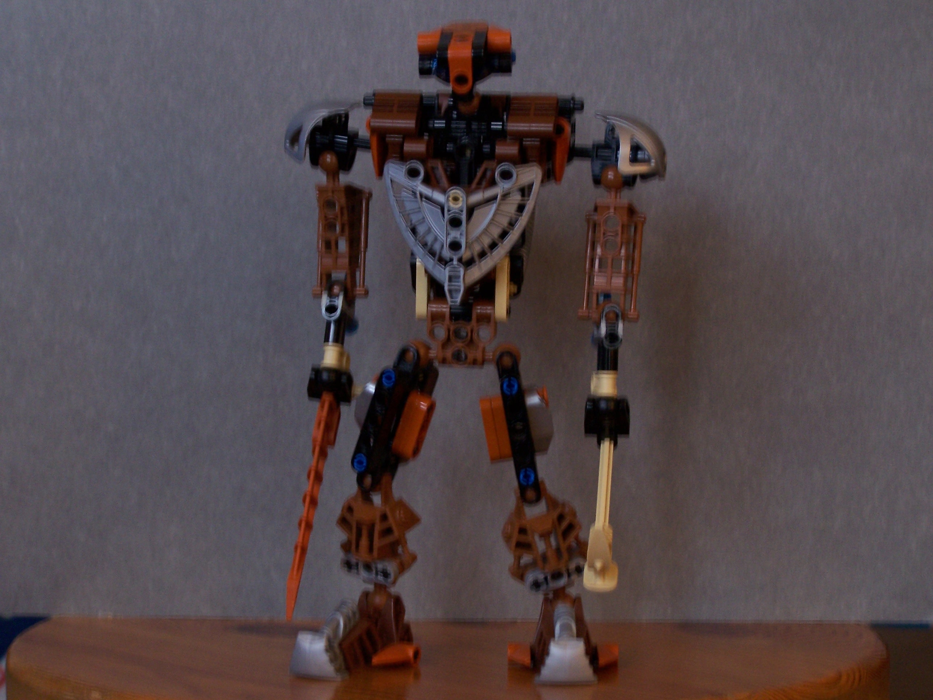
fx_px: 2210
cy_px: 350
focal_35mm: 82
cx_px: 466
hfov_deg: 23.8
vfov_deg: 18.0
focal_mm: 13.7
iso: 140
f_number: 3.2
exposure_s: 1/4
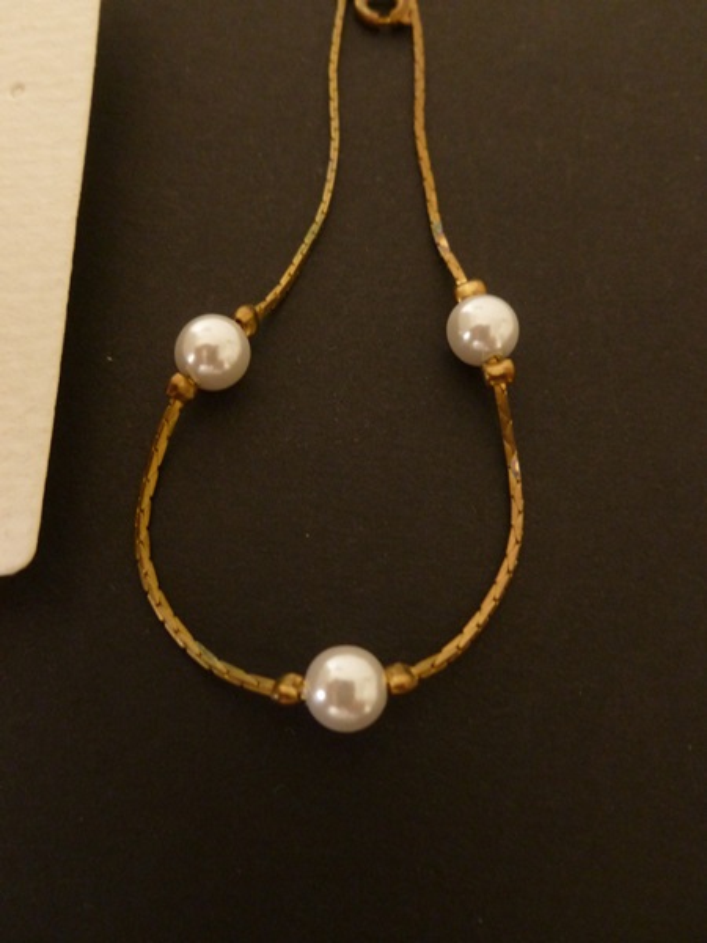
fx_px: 762
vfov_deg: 63.4
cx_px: 354
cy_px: 472
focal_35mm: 28
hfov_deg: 49.7
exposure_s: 1/8
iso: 400
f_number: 3.3
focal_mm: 5
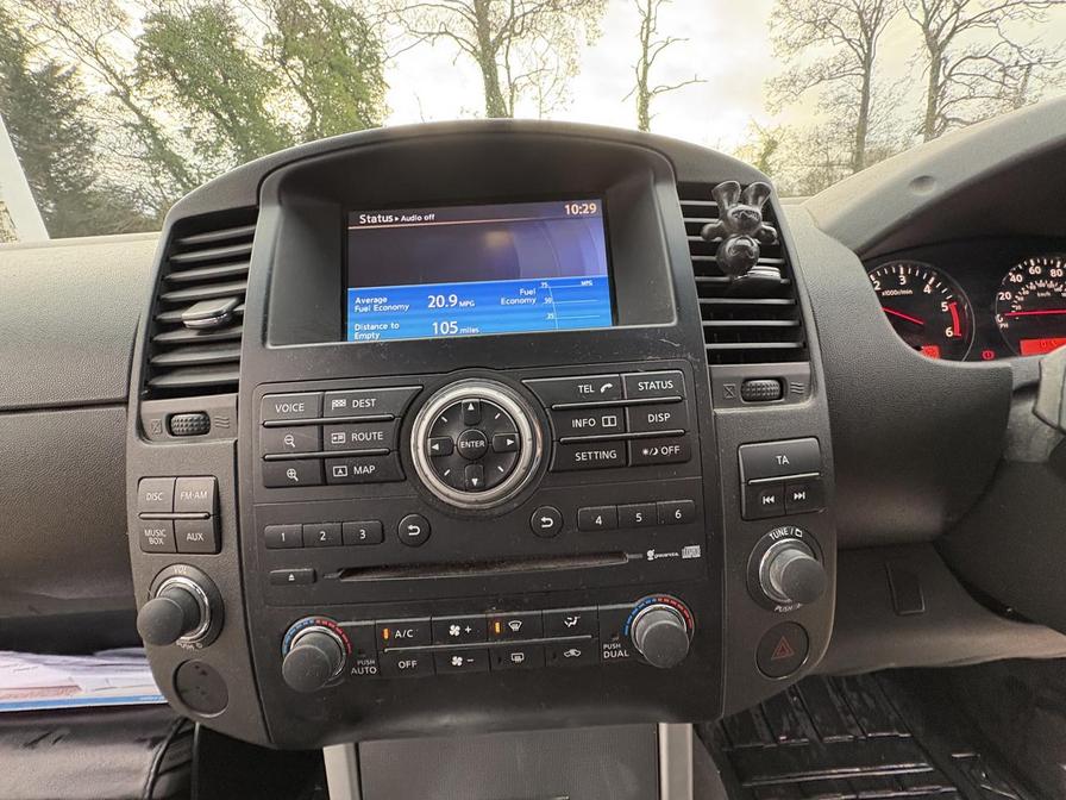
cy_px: 400
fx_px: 431
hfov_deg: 102.1
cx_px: 533
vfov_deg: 85.7
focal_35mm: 14
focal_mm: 2.22
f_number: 2.2
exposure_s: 1/60
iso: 320
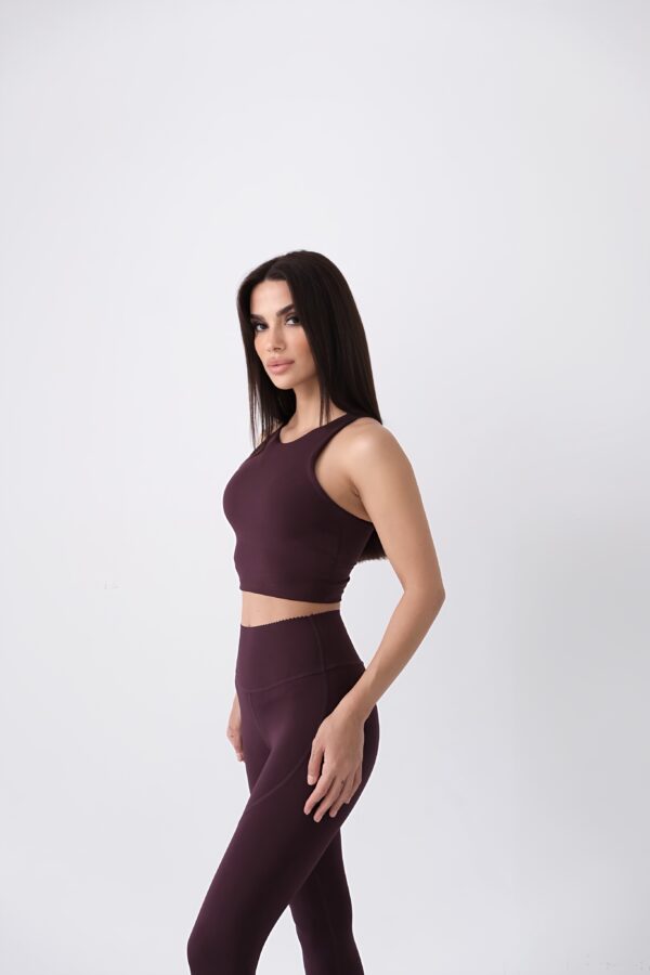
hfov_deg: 40.0
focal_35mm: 33
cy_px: 488
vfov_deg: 57.2
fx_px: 894
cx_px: 325
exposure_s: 1/60
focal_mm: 22.3
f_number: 5.6
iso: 2000
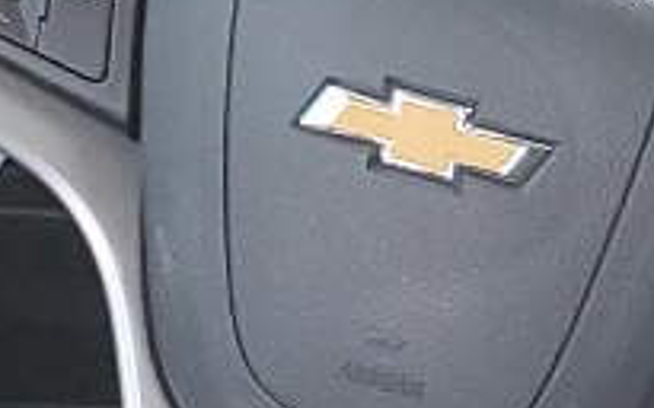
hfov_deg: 8.8
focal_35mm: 215
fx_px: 3831
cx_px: 1627
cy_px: 826
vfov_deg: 5.9
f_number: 1.5
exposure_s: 1/120
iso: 72
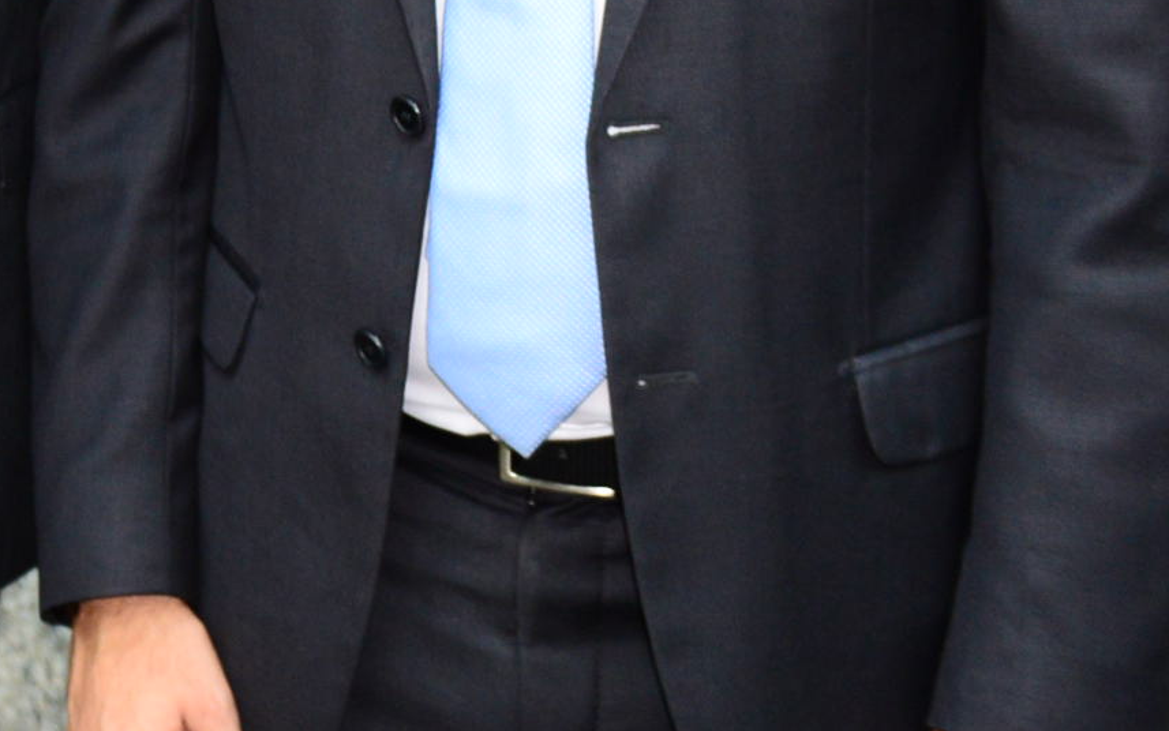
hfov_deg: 14.1
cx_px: -707
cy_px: -374
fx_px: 4334
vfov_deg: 9.4
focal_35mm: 136
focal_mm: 38
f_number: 3.5
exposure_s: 1/60
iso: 1600
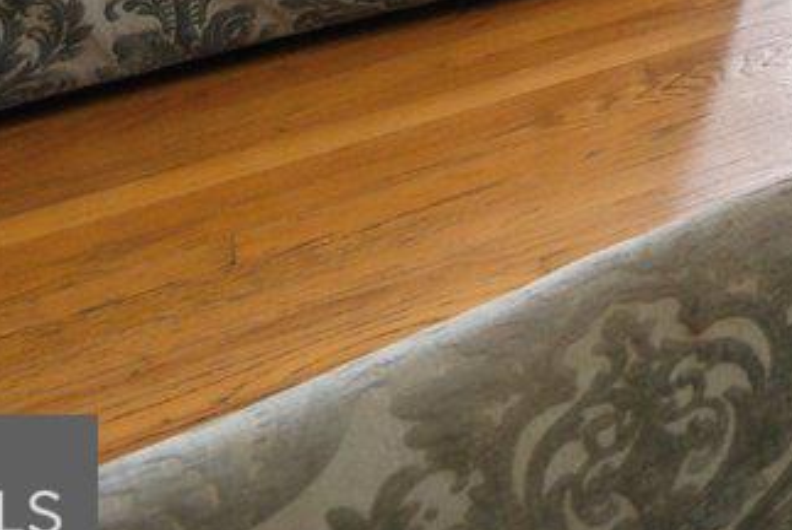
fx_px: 2092
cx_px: 2065
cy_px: -1081
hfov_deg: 13.3
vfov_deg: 10.3
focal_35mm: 95
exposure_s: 1/200
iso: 400
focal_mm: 15
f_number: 7.1
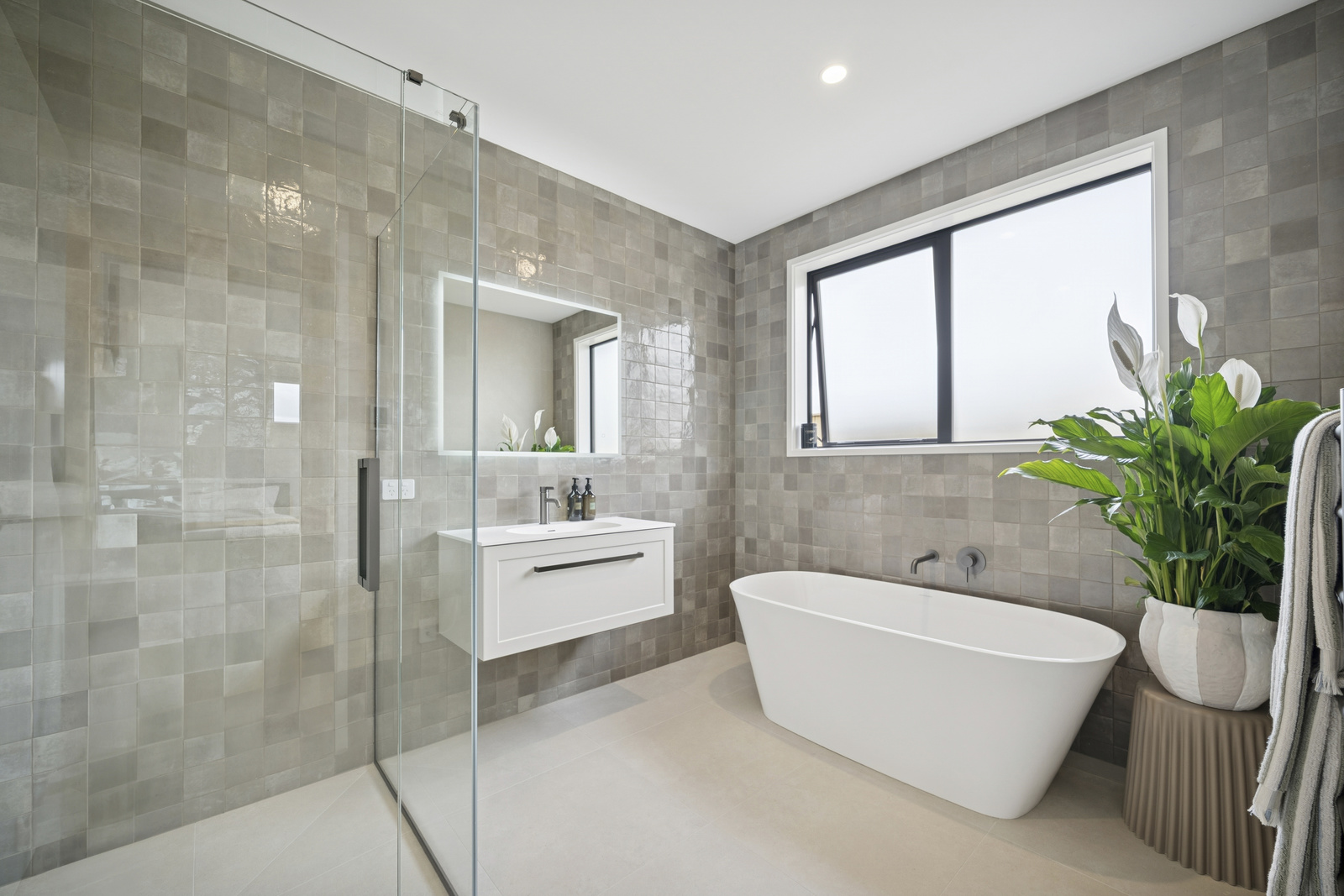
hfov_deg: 104.2
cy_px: 448
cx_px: 672
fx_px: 523
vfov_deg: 81.2
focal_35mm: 14
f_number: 9
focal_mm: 14
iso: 400
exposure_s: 1/50
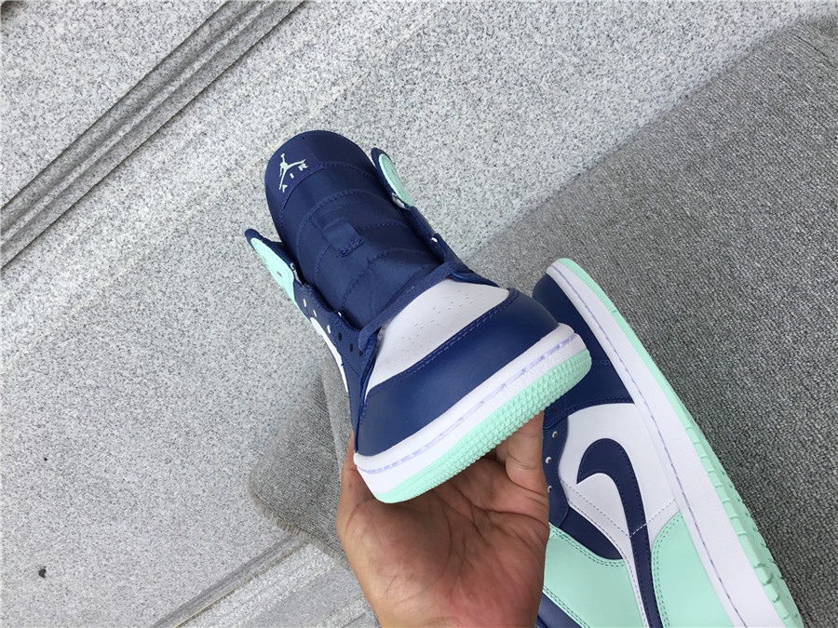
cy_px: 314
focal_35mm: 31
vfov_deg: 45.4
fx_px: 750
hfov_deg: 58.4
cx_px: 419
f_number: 2.4
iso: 25
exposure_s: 1/242
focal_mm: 3.3
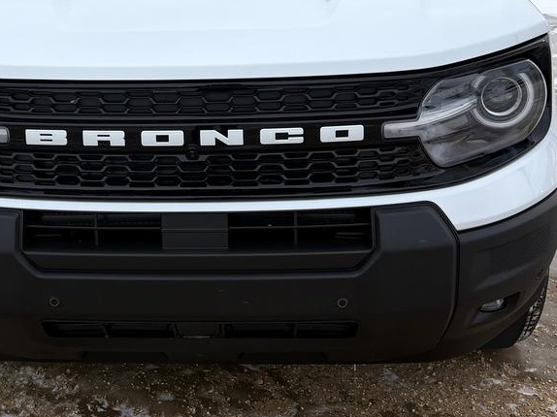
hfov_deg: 32.9
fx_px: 933
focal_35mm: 58
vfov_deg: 24.7
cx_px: 175
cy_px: 73
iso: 40
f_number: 1.6
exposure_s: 1/310
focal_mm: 5.96
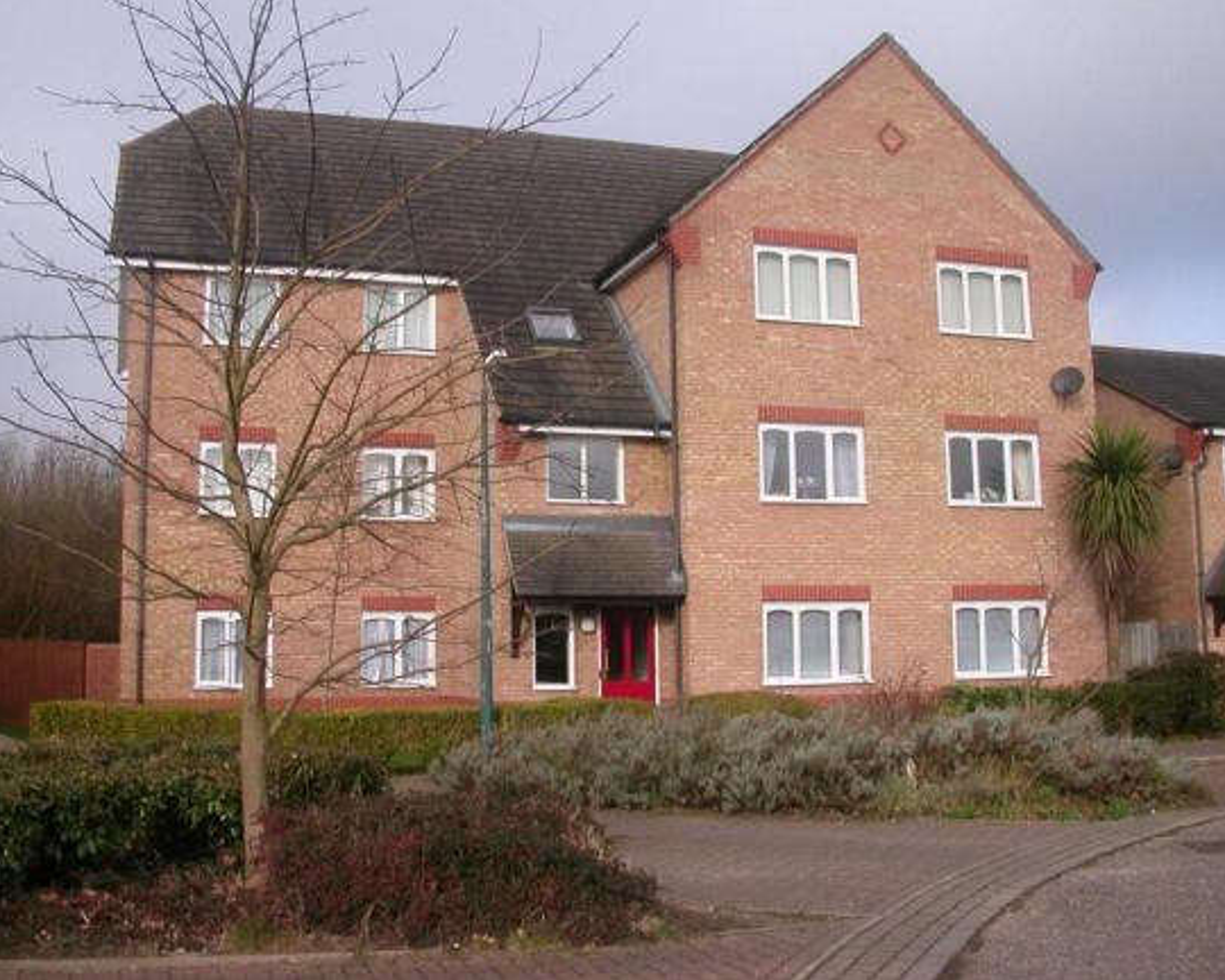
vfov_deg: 38.2
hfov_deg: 46.8
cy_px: 489
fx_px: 1414
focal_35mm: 39
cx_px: 618
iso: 100
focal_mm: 5.6
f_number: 4.5
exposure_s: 1/417
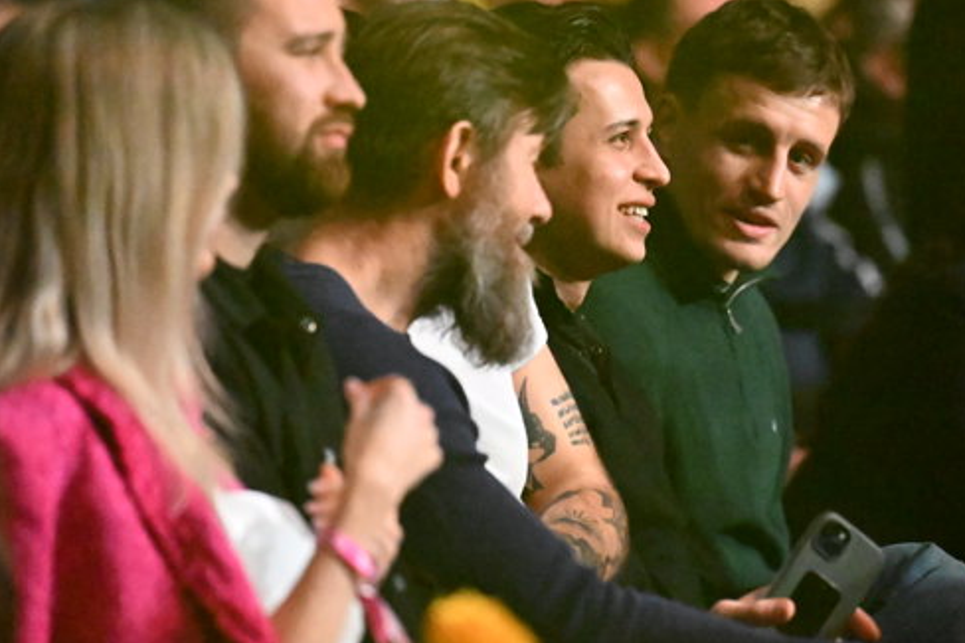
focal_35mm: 424
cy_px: 372
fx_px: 11361
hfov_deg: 4.9
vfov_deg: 3.2
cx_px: 678
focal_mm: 200
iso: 25600
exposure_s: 1/1600
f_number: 2.8
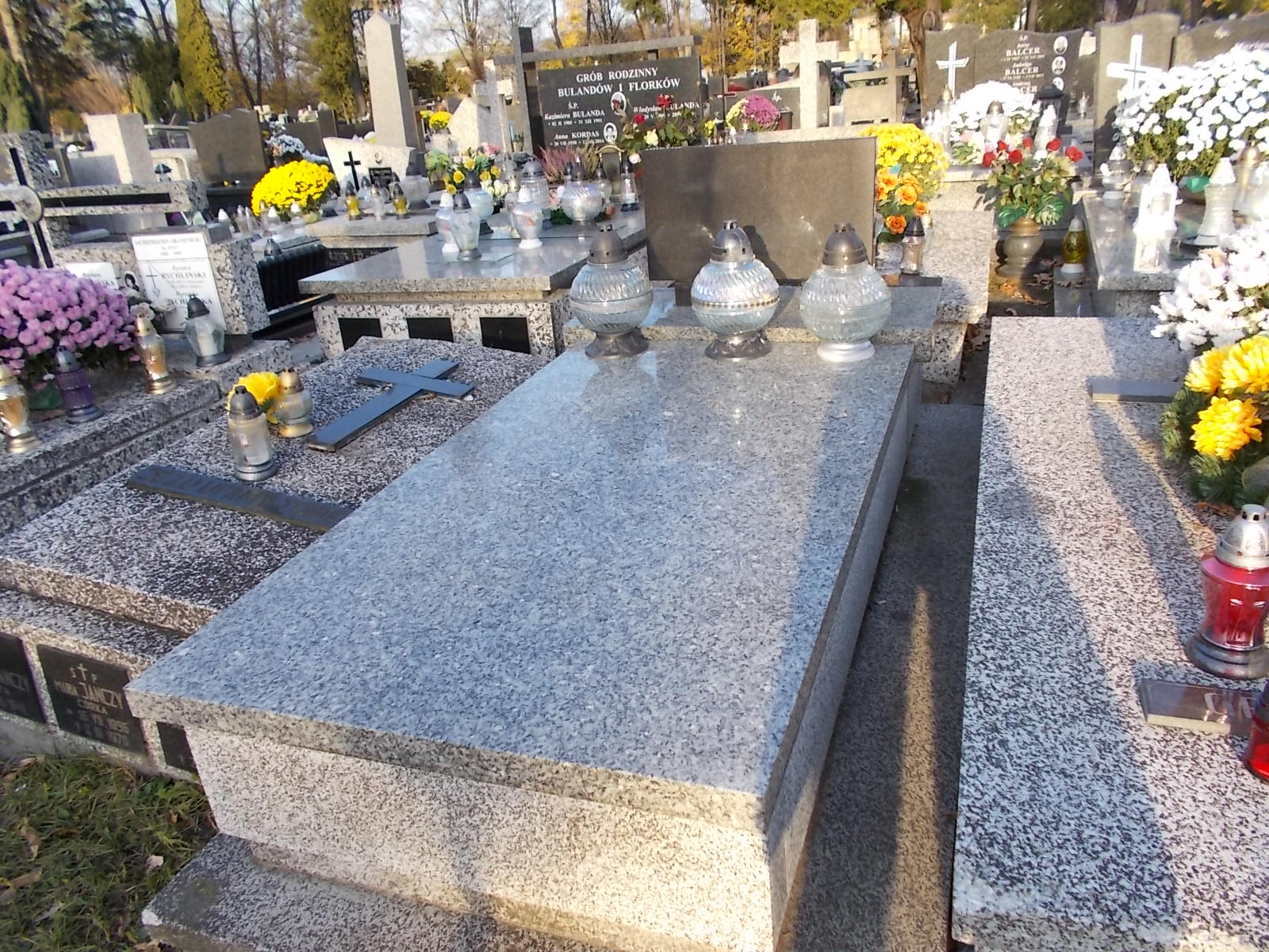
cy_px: 476
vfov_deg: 53.1
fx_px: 953
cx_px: 634
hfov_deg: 67.3
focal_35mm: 26
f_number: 3.2
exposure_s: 1/160
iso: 80
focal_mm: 4.6
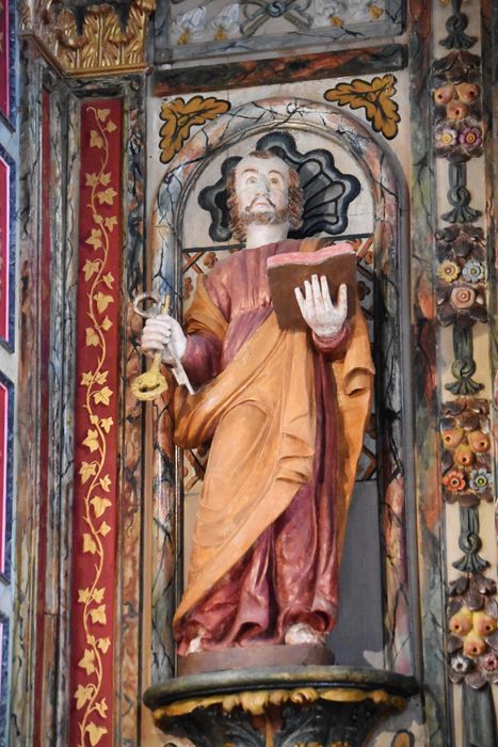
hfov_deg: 10.2
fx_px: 2800
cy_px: 374
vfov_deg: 15.2
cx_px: 249
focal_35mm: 135
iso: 12800
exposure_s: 1/125
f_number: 4.5
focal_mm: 90
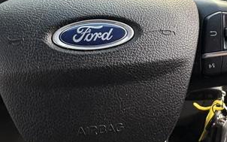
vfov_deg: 29.1
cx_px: 144
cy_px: 50
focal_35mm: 44
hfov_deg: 44.8
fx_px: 272
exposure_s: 1/99
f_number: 2.2
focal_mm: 2.22
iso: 160
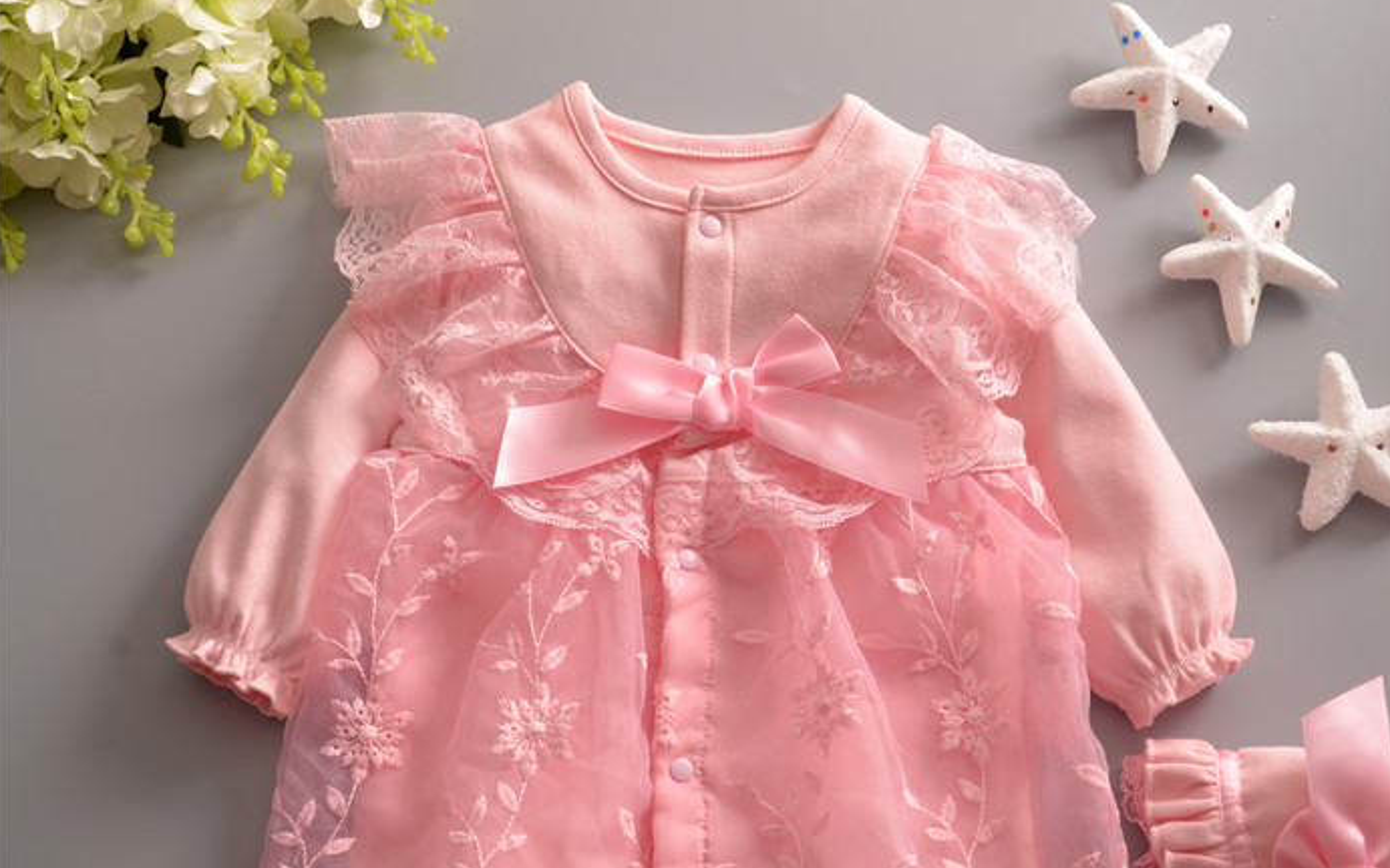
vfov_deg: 19.1
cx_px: 700
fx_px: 2576
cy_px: 433
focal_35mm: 68
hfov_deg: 30.2
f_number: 7.1
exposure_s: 1/125
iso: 100
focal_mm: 44
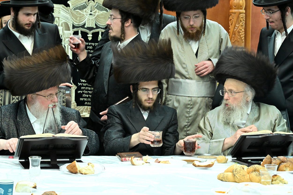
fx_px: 1050
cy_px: 99
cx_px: 153
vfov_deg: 10.6
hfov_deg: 15.9
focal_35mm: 129
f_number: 10
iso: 5000
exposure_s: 1/200
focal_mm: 115
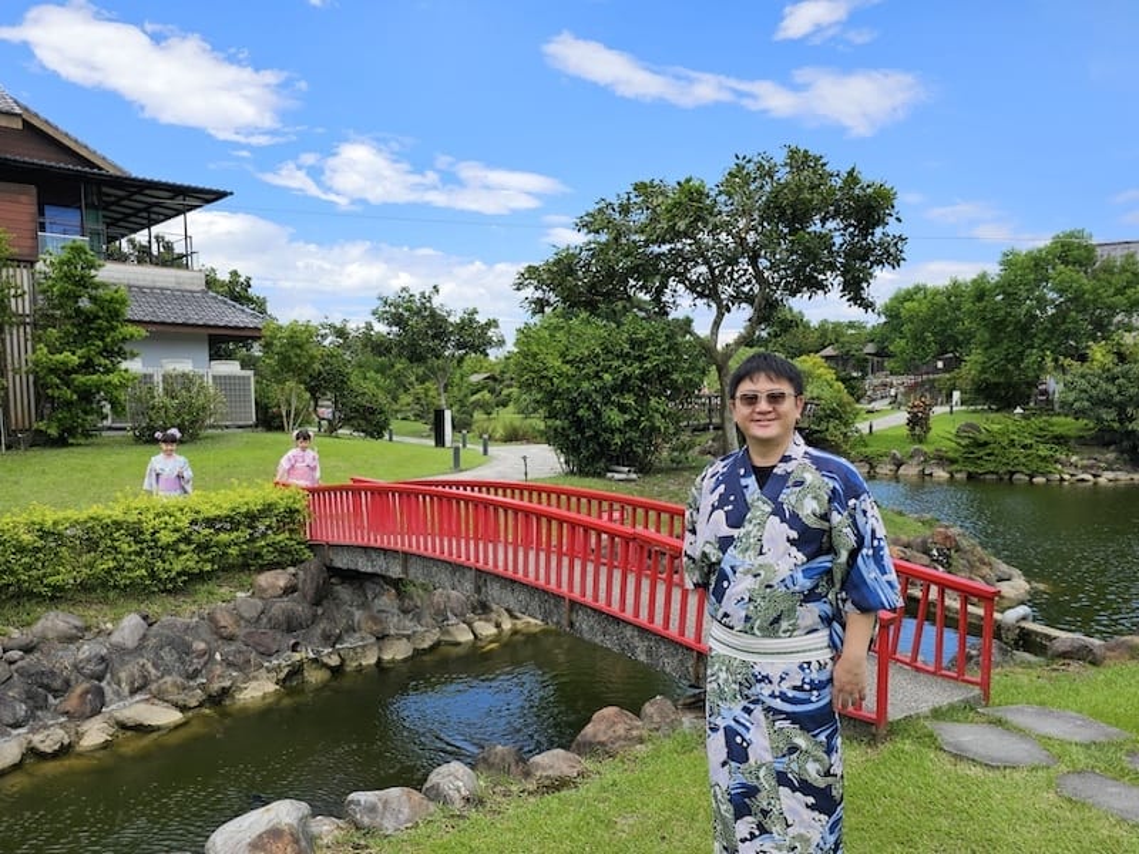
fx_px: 757
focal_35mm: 23
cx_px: 570
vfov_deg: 58.9
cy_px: 427
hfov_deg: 73.9
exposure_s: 1/556
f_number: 1.7
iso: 10
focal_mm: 6.3
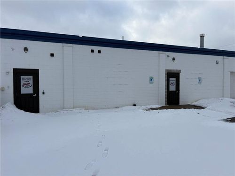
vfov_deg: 53.1
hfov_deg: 67.3
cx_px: 118
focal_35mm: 26
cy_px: 88
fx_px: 177
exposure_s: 1/3279
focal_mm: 5.96
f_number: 1.6
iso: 50
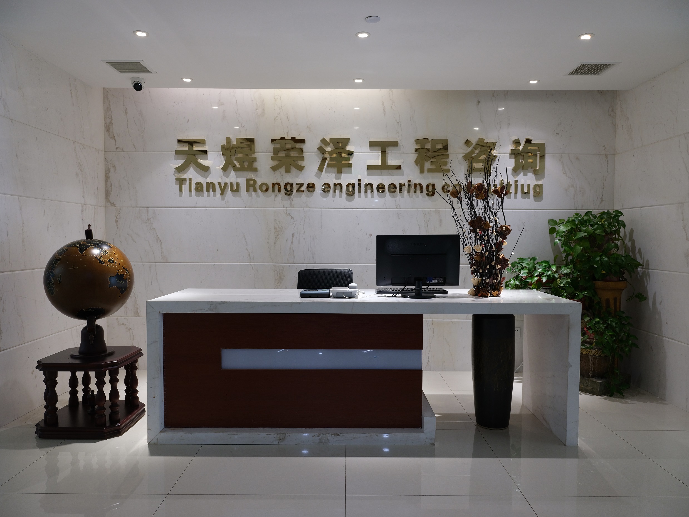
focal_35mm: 25
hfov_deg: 69.4
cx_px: 344
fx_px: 498
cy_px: 258
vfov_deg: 54.9
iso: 1250
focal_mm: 32
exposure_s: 1/15
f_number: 8
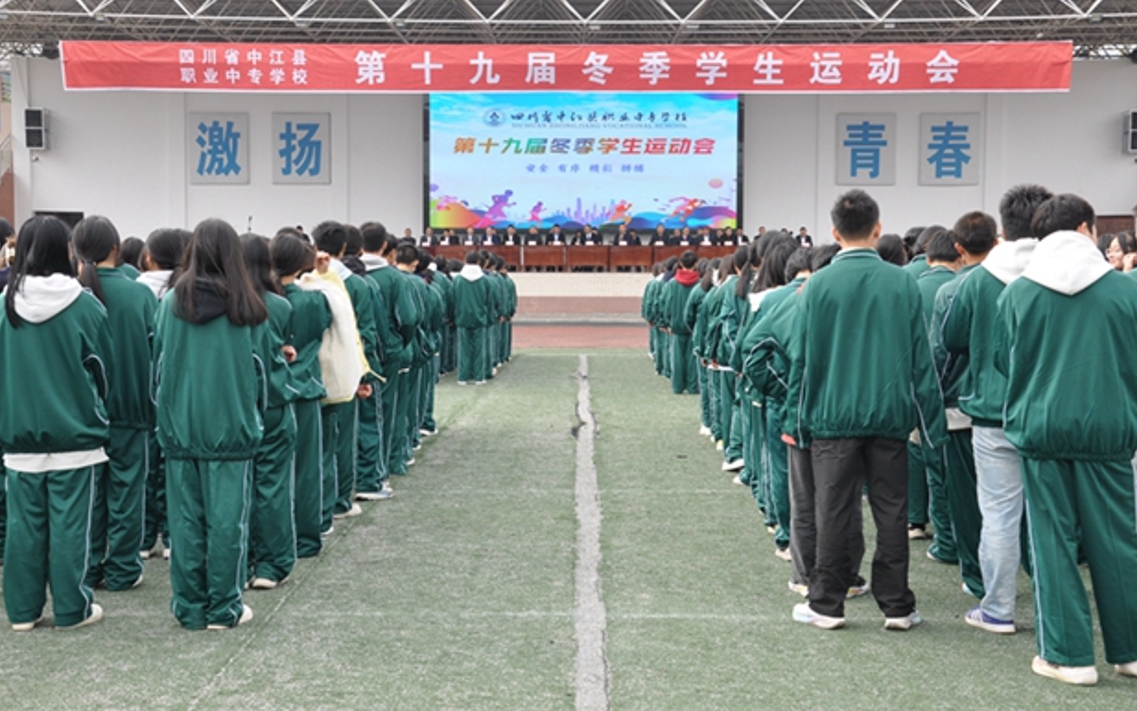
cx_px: 560
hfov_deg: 37.2
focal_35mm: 55
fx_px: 1690
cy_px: 333
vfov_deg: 23.8
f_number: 10
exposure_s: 1/100
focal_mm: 35
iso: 200
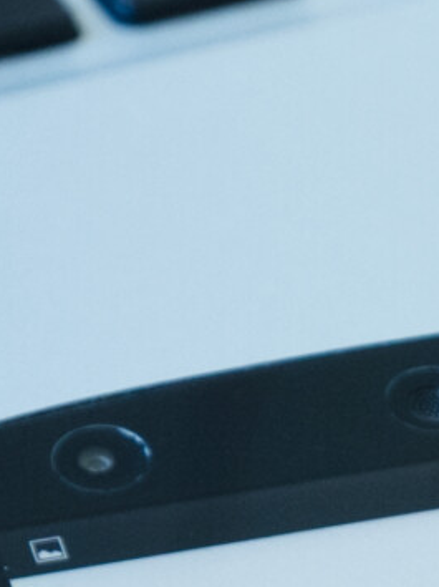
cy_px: 1288
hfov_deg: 4.3
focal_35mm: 341
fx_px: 5773
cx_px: 656
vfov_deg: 5.6
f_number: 6.4
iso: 400
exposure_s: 1/20
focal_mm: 32.9
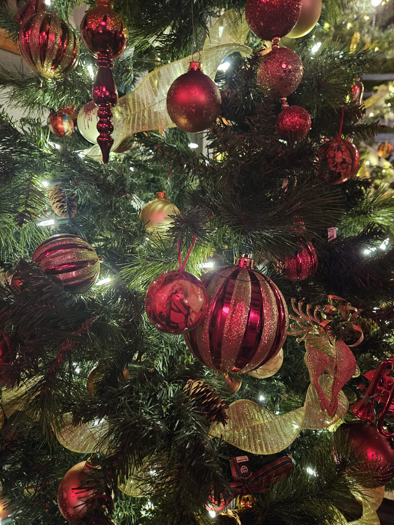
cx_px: 197
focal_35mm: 23
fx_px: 349
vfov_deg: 73.9
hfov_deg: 58.9
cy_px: 262
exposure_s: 1/24
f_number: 1.8
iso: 800
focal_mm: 5.4
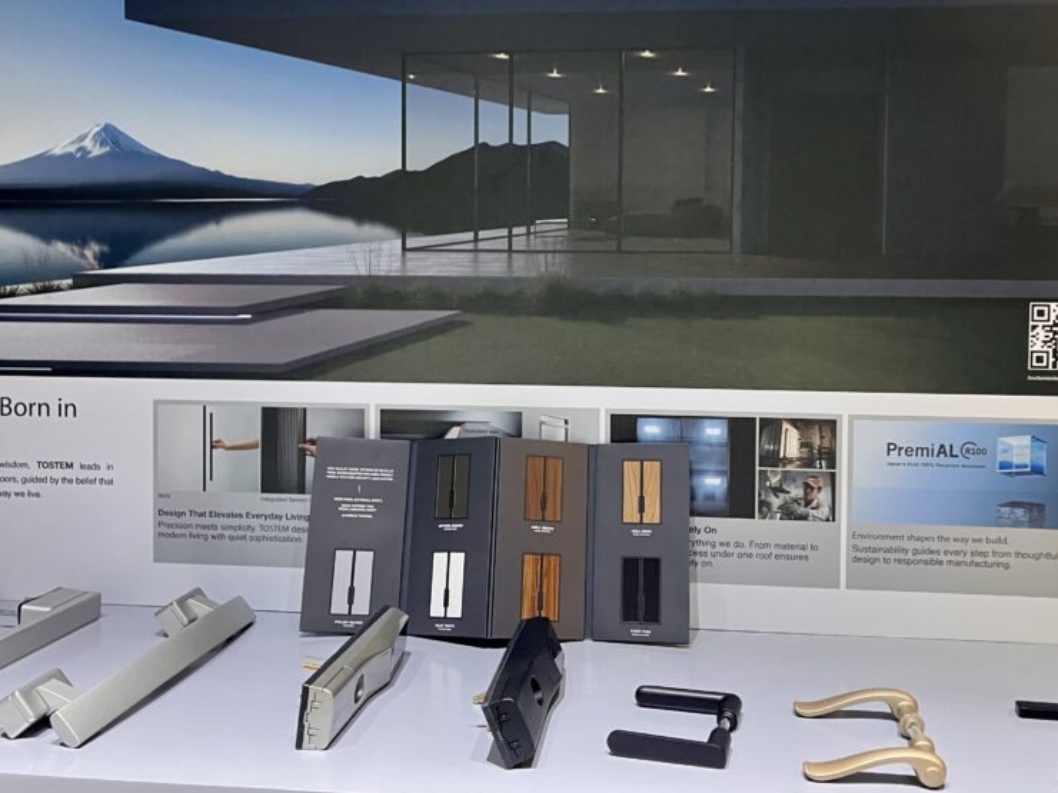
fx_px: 1100
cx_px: 562
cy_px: 323
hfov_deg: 51.3
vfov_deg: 39.5
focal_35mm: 36
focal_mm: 5.1
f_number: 1.6
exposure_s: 1/50
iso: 250
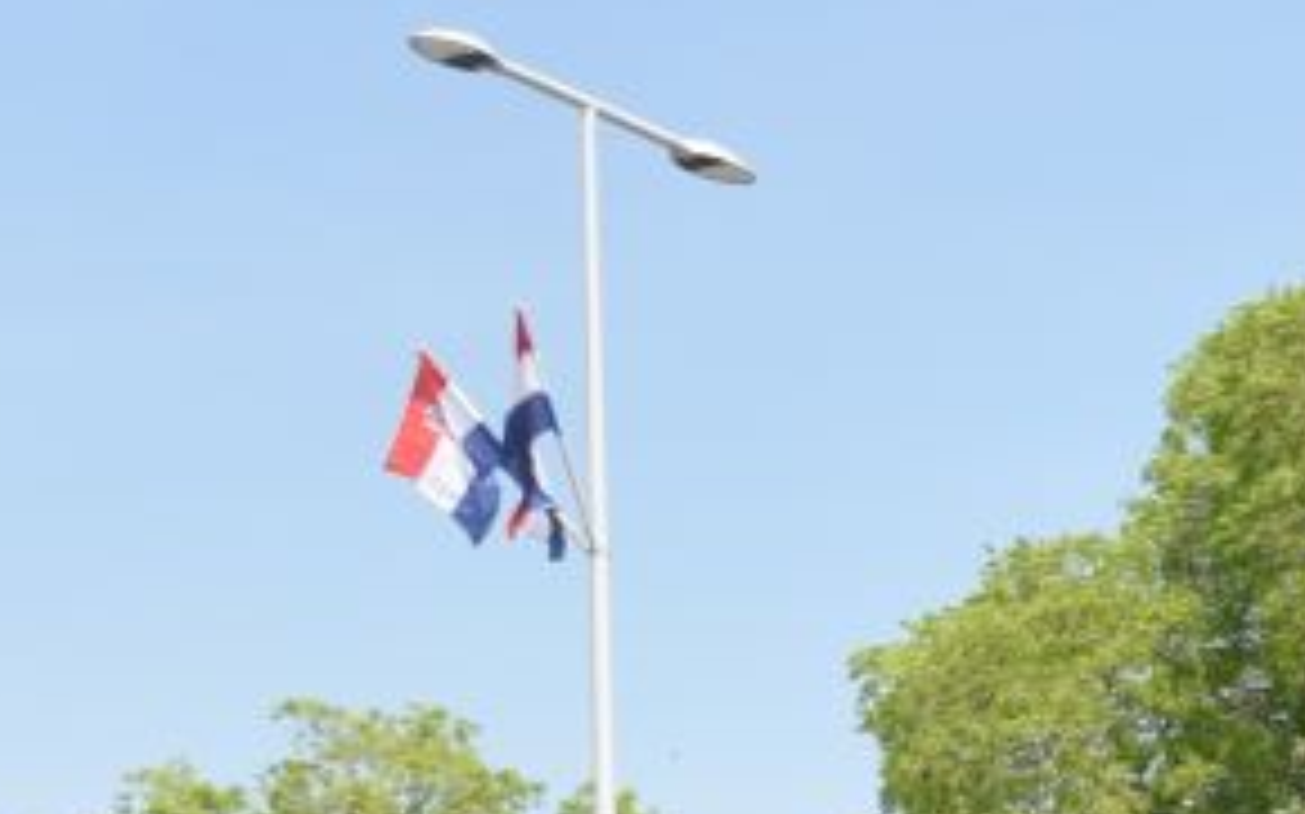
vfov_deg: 8.4
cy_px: 1293
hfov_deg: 13.8
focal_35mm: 152
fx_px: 5404
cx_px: 720
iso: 100
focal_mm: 18
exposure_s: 1/250
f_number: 8
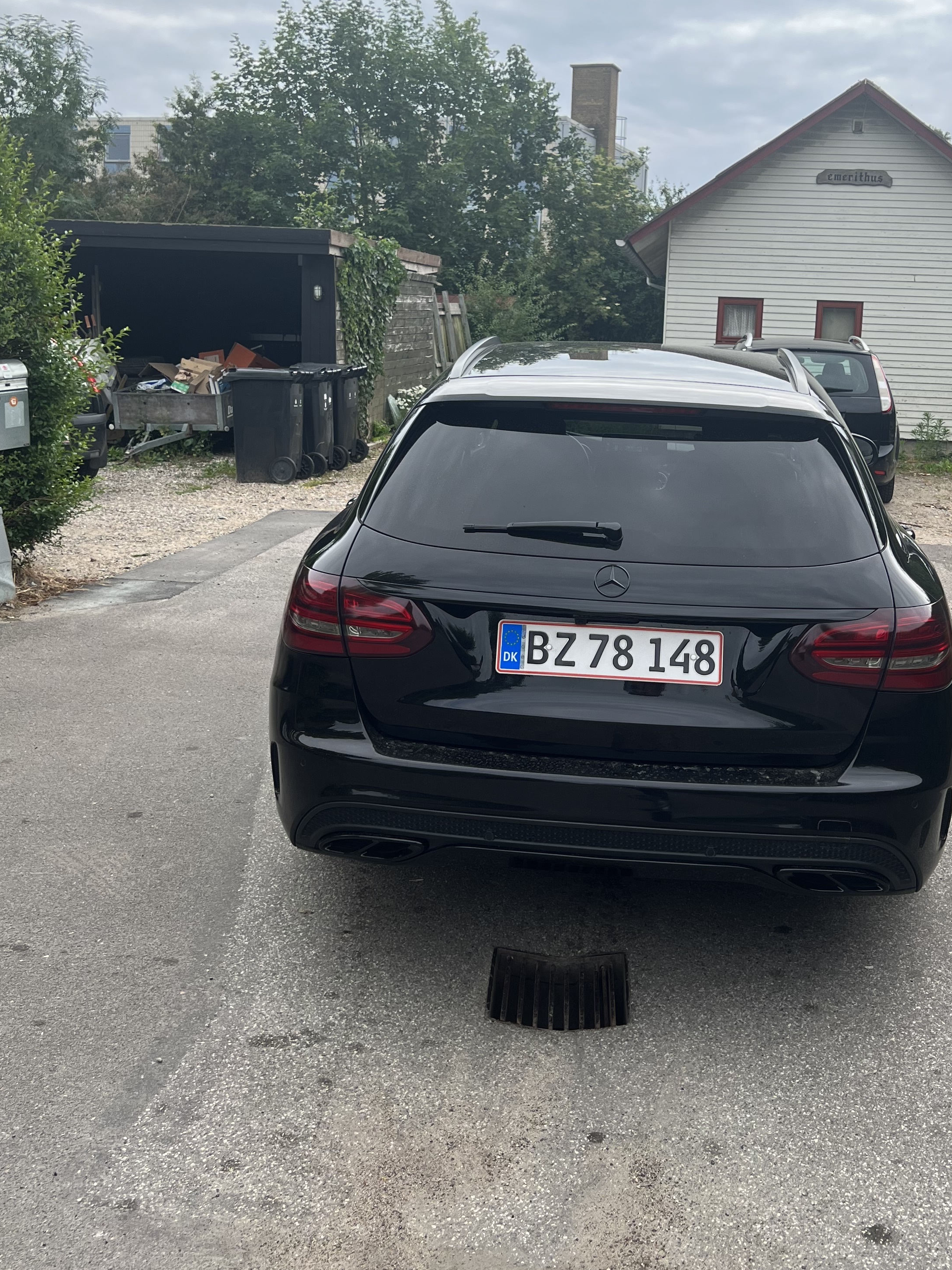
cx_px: 545
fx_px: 1320
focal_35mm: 36
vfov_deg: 50.8
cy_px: 466
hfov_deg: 39.6
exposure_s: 1/1009
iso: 50
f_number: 1.5
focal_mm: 5.7
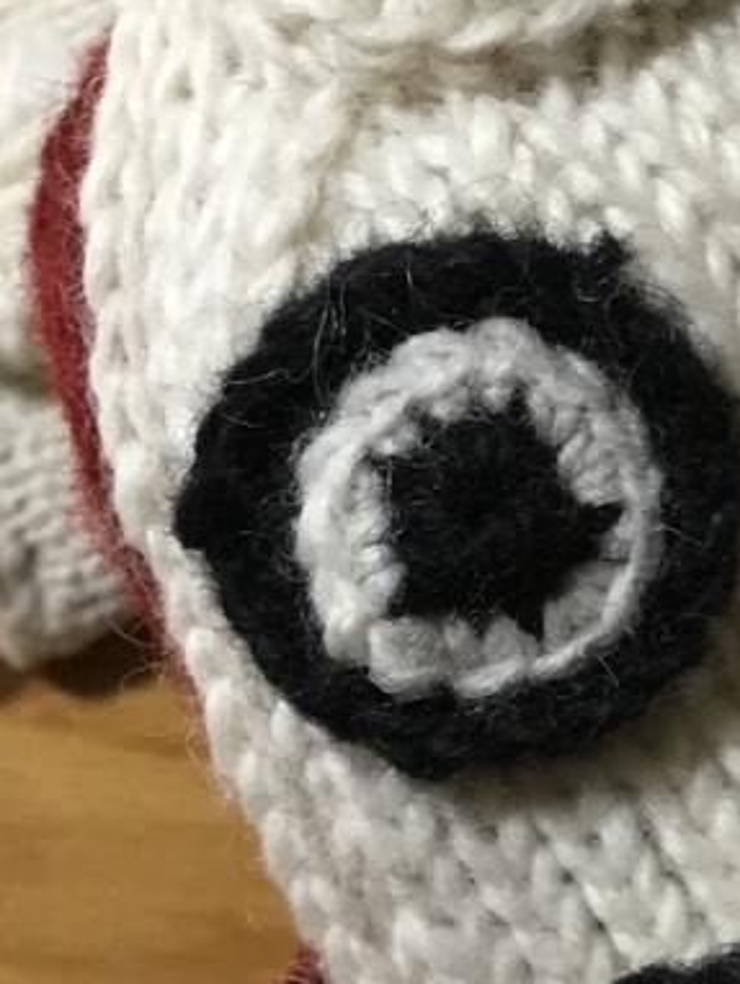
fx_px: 2363
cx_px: 557
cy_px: 551
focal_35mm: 83
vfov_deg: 23.5
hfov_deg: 17.7
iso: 200
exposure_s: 1/17
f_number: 2.4
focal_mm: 3.3
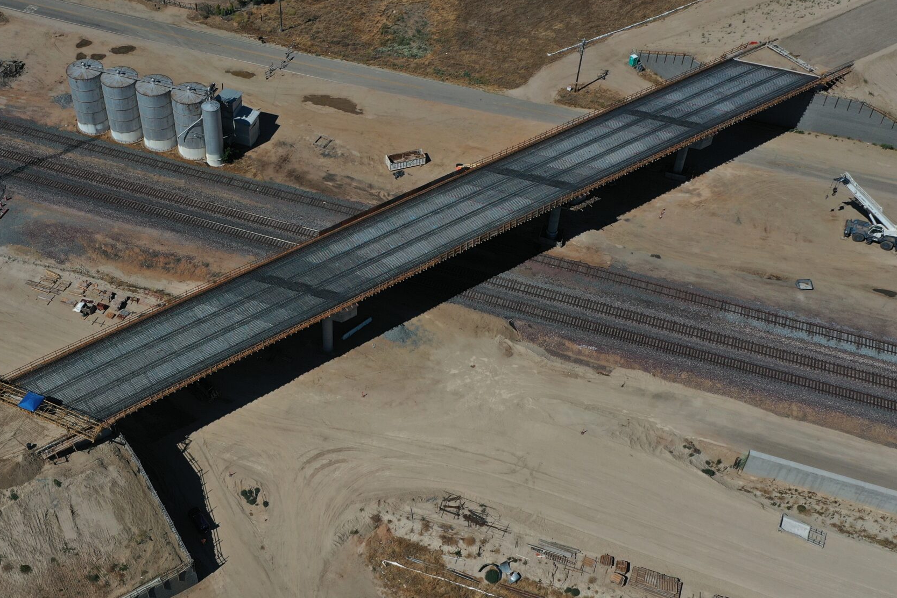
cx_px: 338
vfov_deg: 31.2
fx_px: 1072
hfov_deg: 45.1
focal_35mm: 43
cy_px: 274
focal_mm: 10.26
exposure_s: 1/400
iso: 100
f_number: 5.6
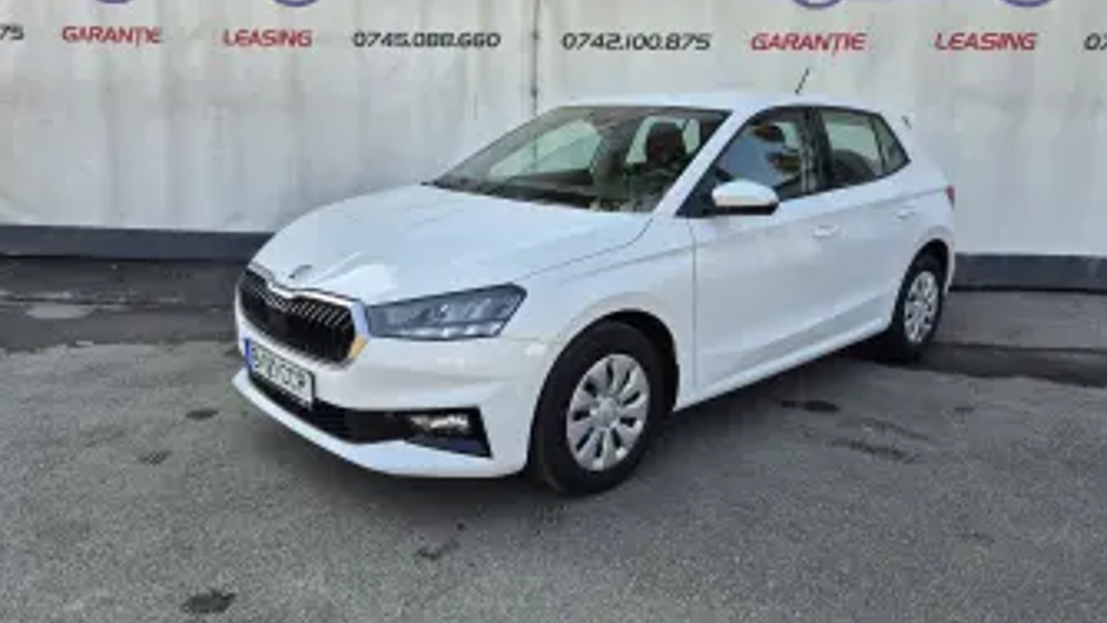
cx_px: 570
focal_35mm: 27
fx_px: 793
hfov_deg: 69.8
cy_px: 275
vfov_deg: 42.8
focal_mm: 5.4
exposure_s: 1/520
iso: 25
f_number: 1.8
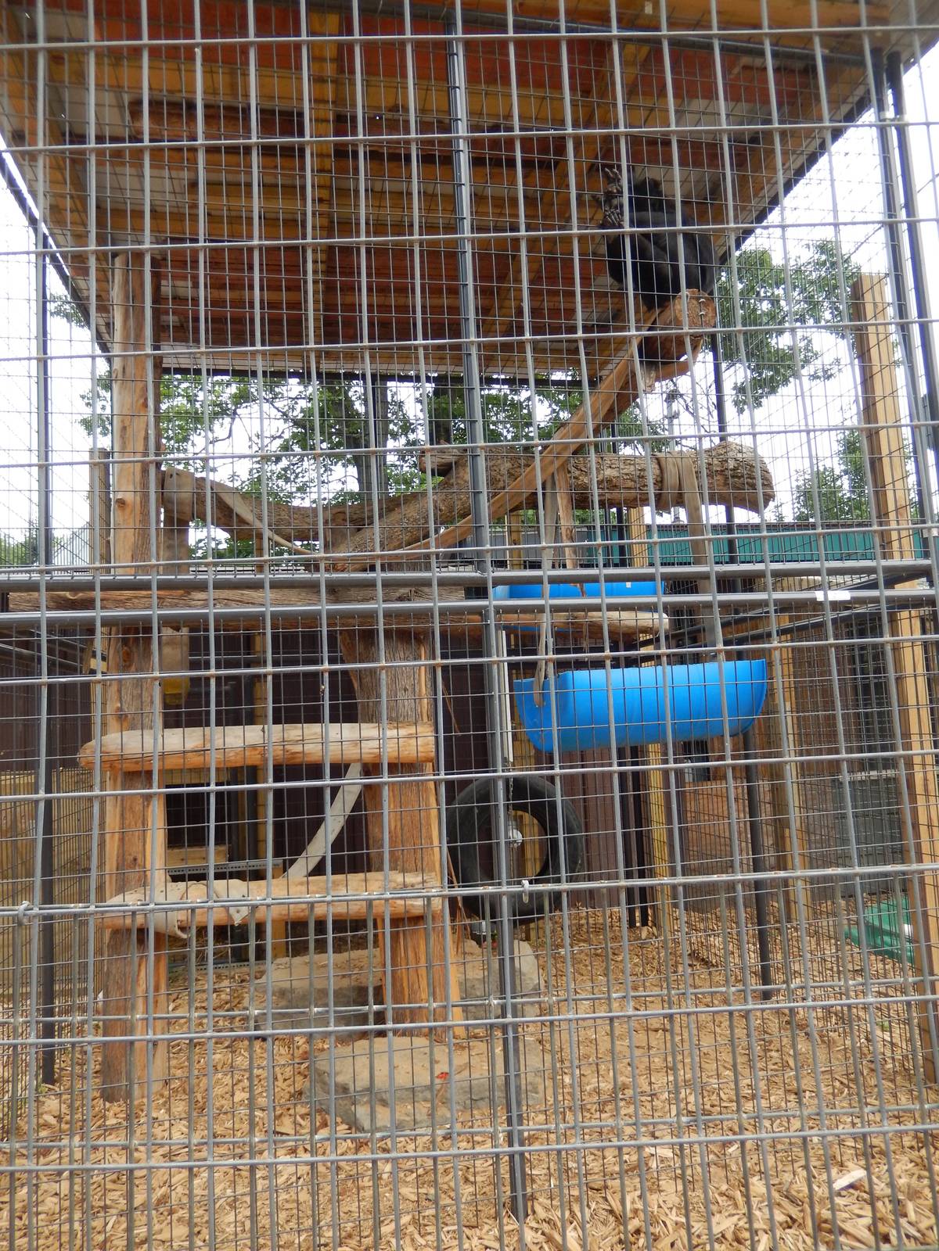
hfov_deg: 54.9
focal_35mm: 25
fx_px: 904
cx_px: 470
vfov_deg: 69.4
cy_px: 626
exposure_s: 1/200
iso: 125
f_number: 3.4
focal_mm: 4.5
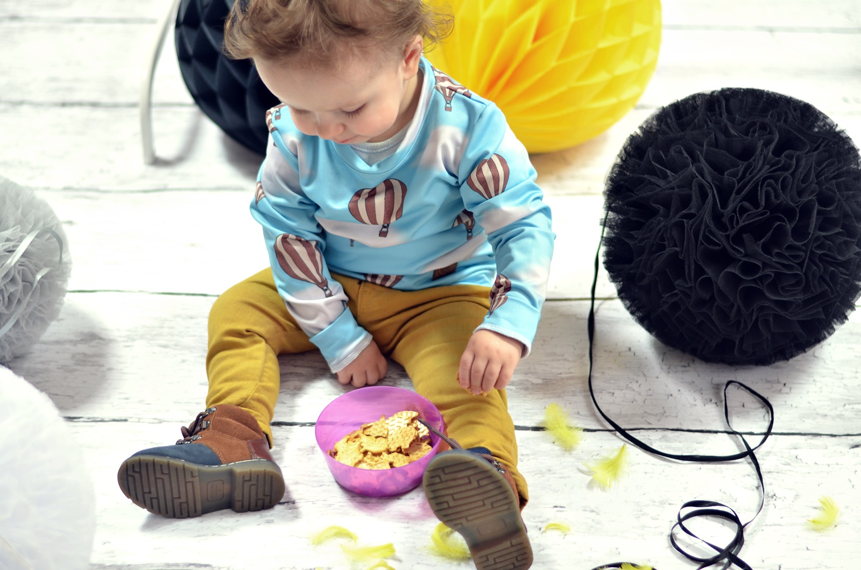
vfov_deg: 18.1
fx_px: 1790
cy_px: 285
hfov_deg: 27.0
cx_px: 430
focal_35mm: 75
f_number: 1.8
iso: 320
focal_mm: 50
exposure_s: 1/100
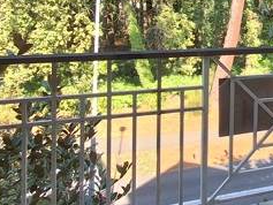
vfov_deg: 26.1
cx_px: 305
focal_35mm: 54
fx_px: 426
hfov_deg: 31.3
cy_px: 16
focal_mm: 1.64
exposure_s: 1/178
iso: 40
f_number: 2.2
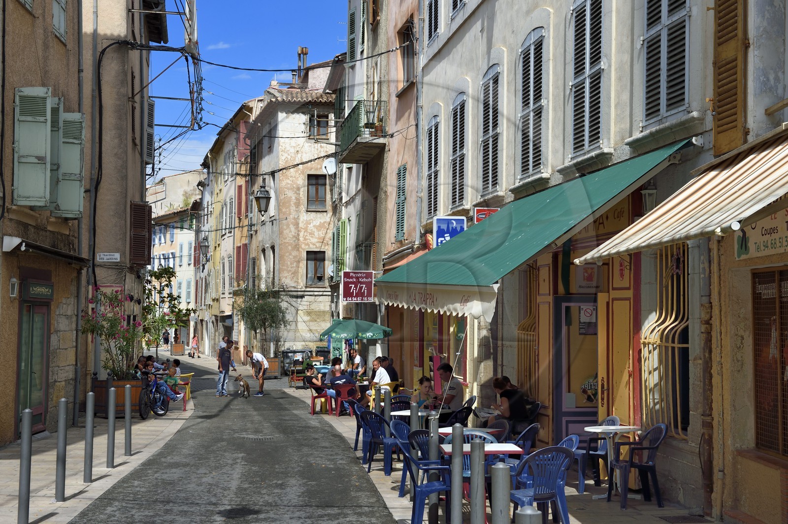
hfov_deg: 39.6
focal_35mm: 50
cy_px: 262
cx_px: 394
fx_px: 1094
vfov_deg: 26.9
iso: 200
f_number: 13
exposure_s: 1/200
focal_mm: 50
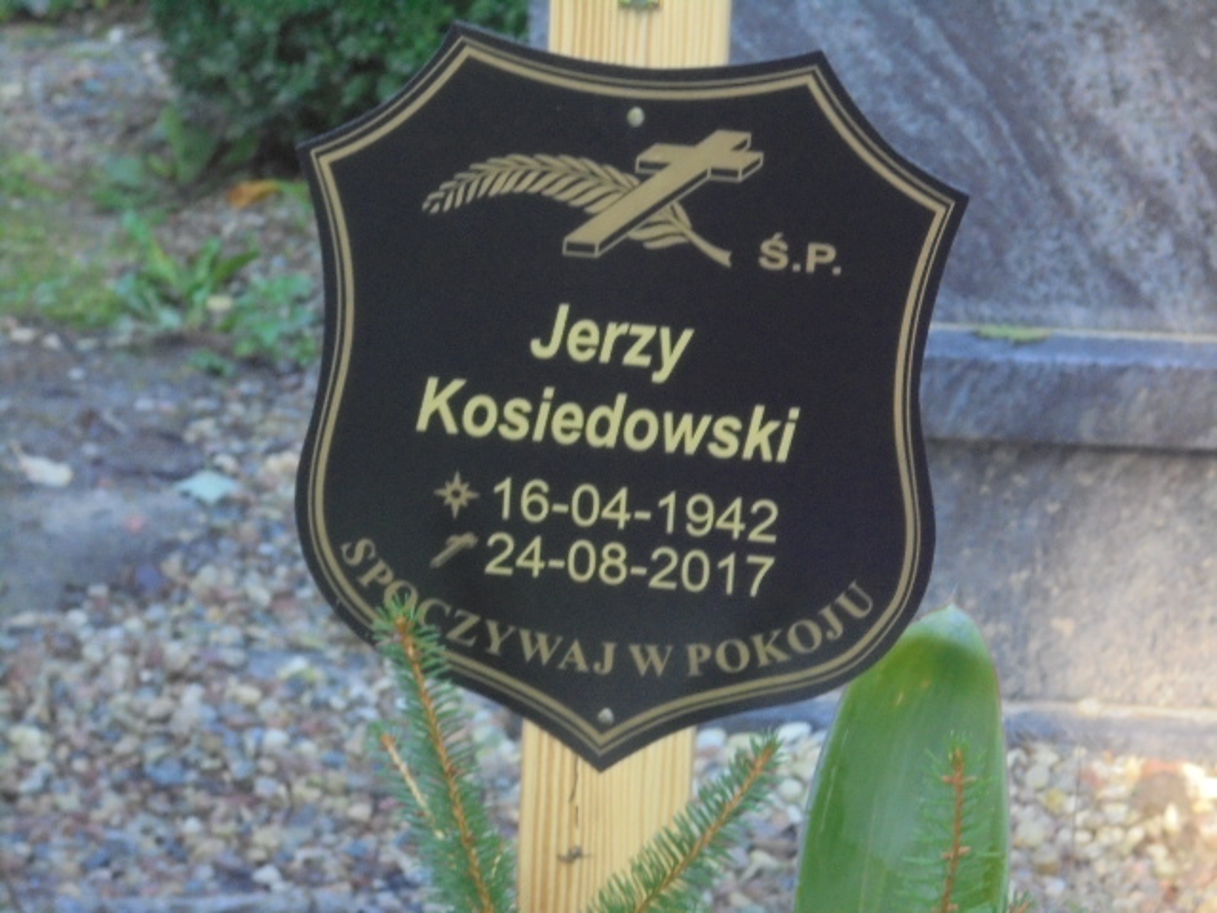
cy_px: 456
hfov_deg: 12.7
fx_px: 5485
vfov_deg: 9.5
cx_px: 608
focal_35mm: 156
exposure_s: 1/60
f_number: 6.5
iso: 400
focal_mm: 27.6
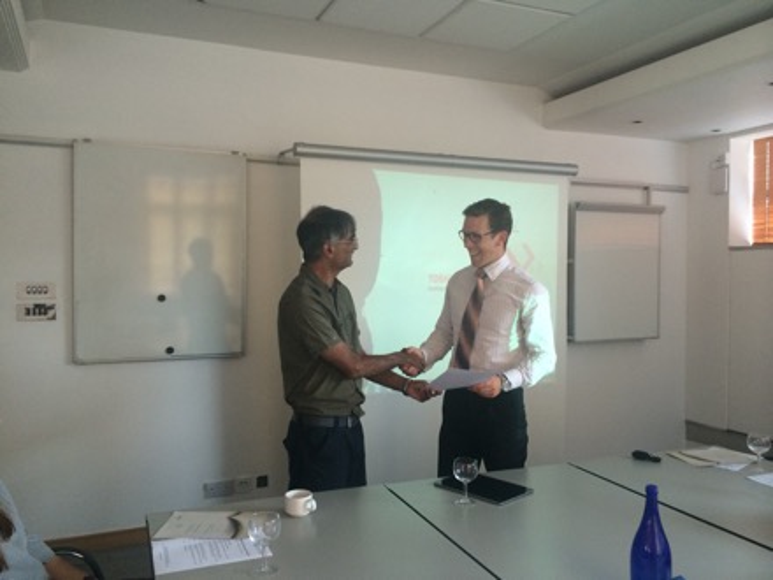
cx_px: 386
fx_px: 670
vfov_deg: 46.8
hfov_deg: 60.0
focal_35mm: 30
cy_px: 290
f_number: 2.2
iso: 100
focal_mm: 4.12
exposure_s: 1/30
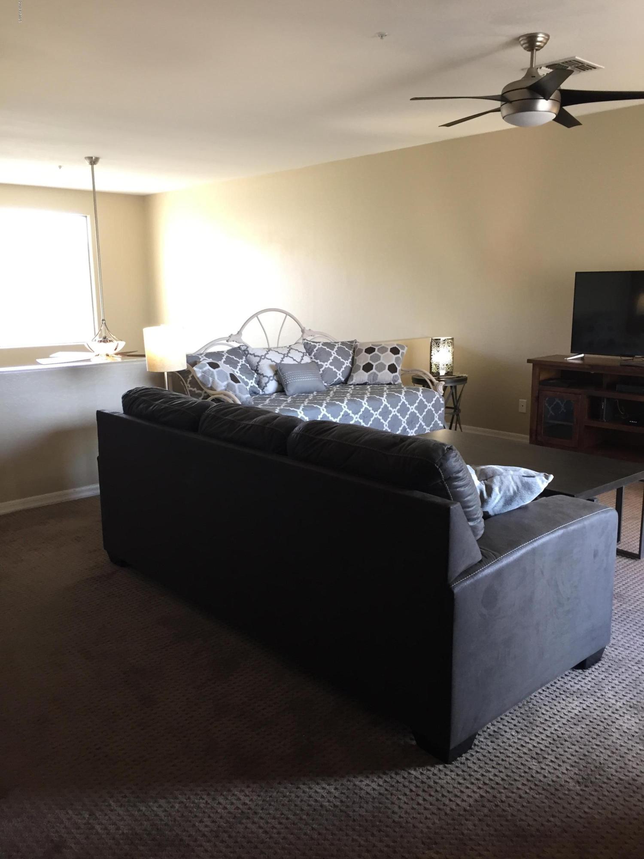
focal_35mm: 29
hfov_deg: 48.2
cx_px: 322
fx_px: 719
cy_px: 430
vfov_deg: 61.7
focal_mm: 4.15
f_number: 2.2
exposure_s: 1/30
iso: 100
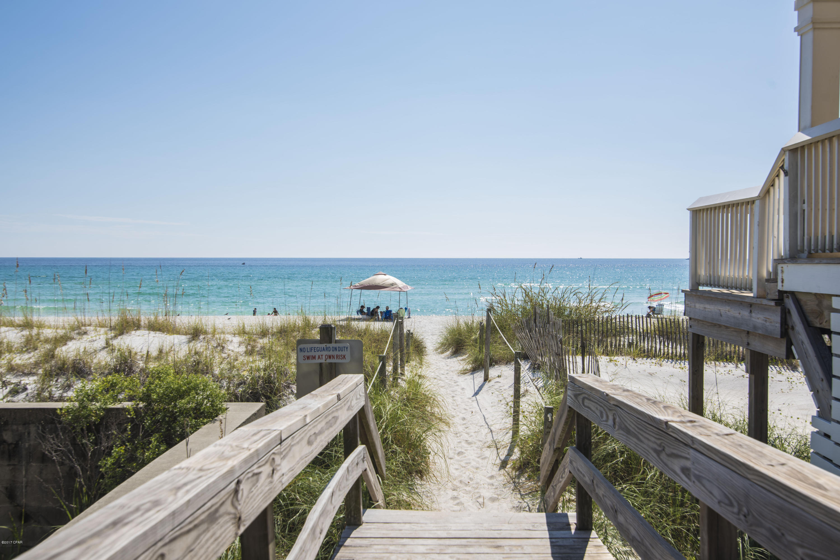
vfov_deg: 37.9
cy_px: 280
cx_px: 420
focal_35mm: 35
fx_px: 817
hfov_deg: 54.4
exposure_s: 1/320
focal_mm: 35
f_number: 10
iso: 100
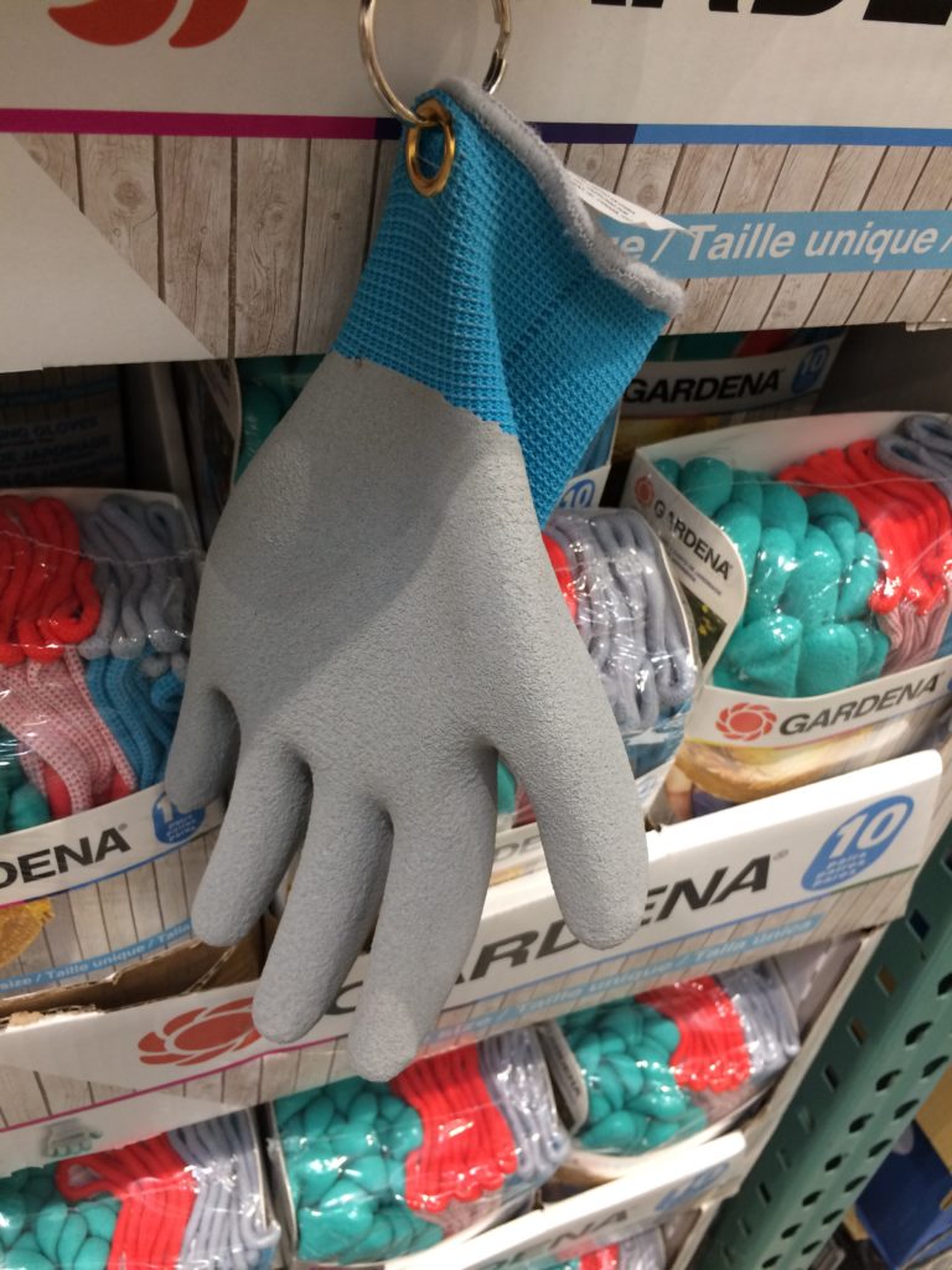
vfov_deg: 61.7
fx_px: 1063
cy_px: 635
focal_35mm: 29
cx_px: 476
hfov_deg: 48.2
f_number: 2.2
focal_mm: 4.15
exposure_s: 1/30
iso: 100
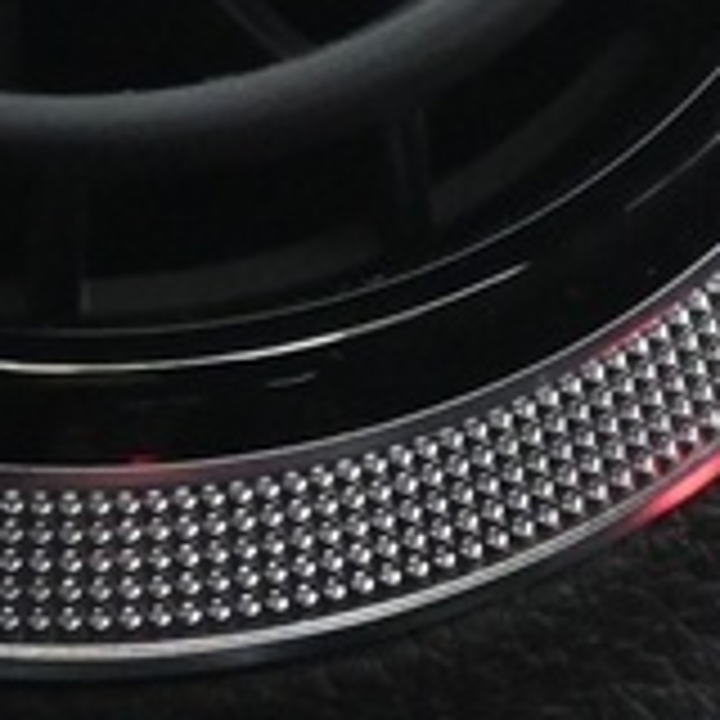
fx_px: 6223
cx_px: 1480
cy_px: 2286
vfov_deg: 6.0
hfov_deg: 6.4
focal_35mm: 264
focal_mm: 20.5
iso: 2500
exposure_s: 1/13
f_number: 3.8
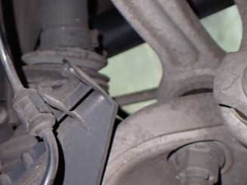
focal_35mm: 55
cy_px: 152
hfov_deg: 33.2
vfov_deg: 26.0
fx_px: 392
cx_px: 27
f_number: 2.3
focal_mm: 5.4
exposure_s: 1/30
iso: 800
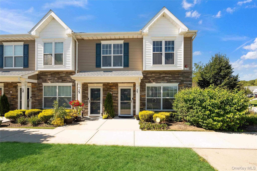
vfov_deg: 73.7
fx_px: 114
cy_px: 86
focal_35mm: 16
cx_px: 128
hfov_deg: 96.7
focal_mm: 16
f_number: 5.6
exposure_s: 1/200
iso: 80
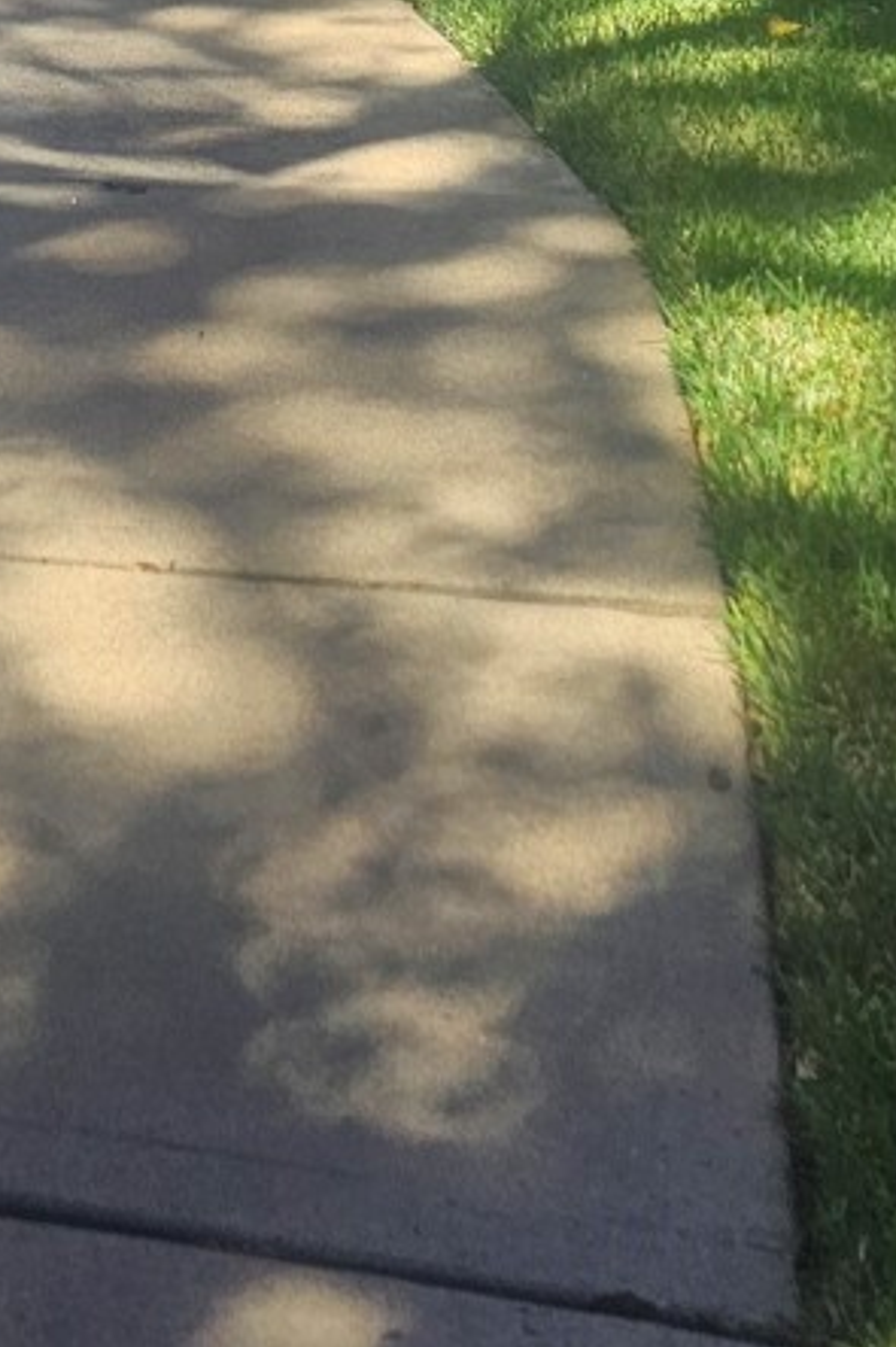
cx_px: -389
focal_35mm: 83
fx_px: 3101
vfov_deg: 20.0
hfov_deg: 15.4
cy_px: -836
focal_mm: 6.3
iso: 25
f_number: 1.7
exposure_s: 1/719
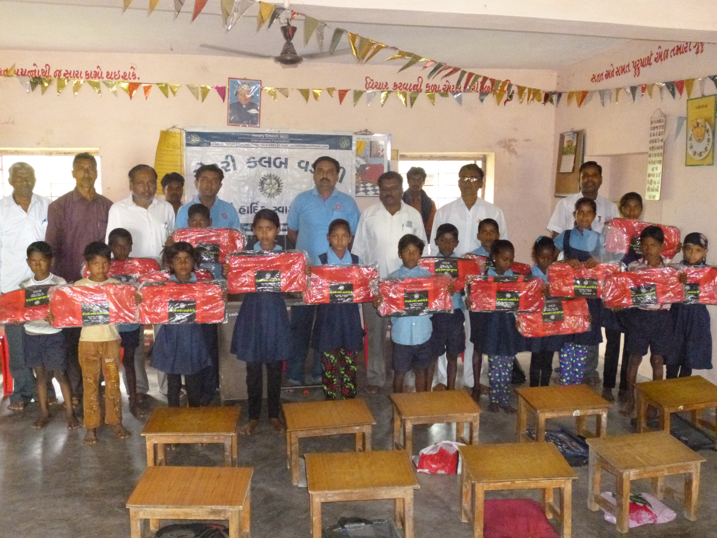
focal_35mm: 32
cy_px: 269
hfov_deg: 56.8
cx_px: 358
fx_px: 663
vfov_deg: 44.2
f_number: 2.9
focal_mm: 5.7
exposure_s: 1/60
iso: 1000
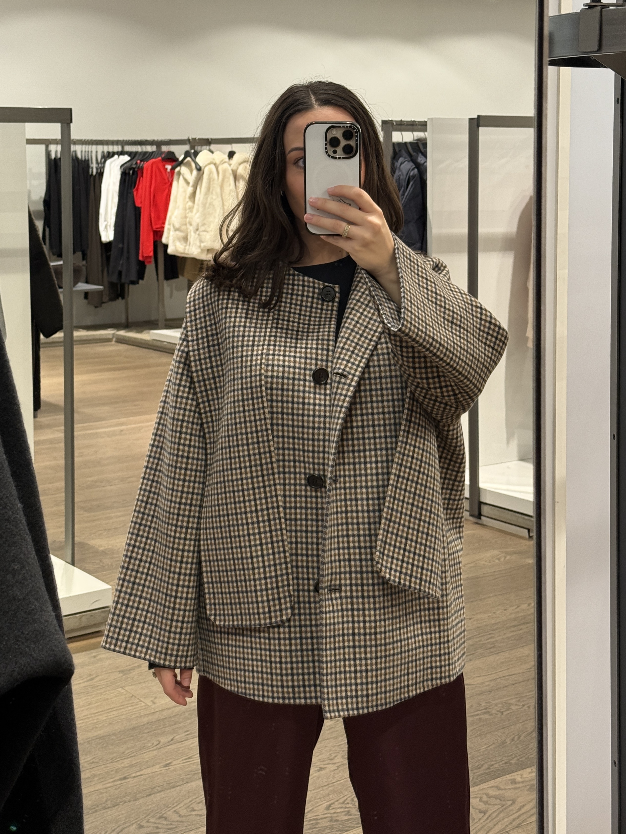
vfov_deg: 39.7
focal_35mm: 48
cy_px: 417
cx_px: 313
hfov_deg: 30.3
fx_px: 1157
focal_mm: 6.76
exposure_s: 1/60
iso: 125
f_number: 1.78
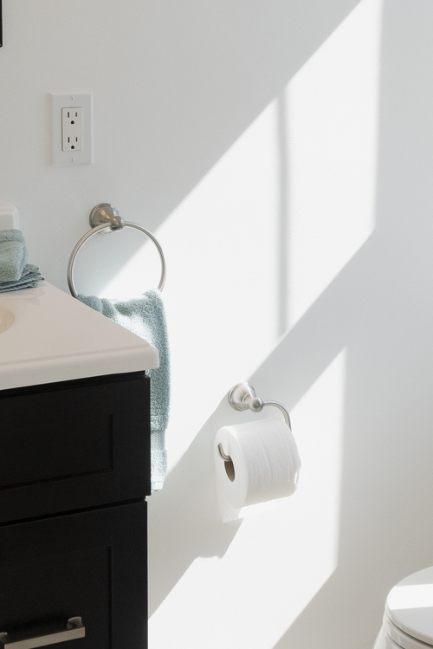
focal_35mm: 83
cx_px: 327
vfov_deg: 24.2
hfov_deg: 16.4
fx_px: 1496
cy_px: 177
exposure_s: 1/200
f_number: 6.3
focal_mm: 18
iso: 250
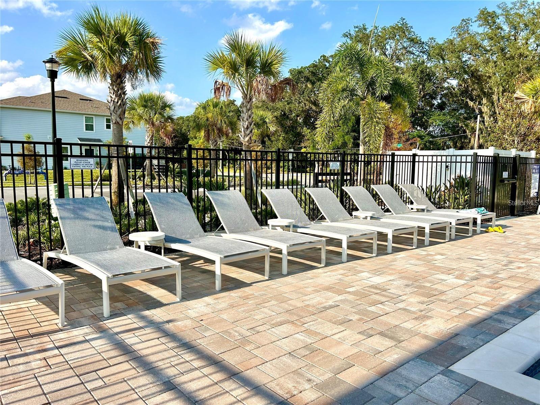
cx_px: 270
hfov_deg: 67.3
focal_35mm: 26
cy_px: 202
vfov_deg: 53.1
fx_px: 406
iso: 50
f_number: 1.5
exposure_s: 1/2915
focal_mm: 5.7
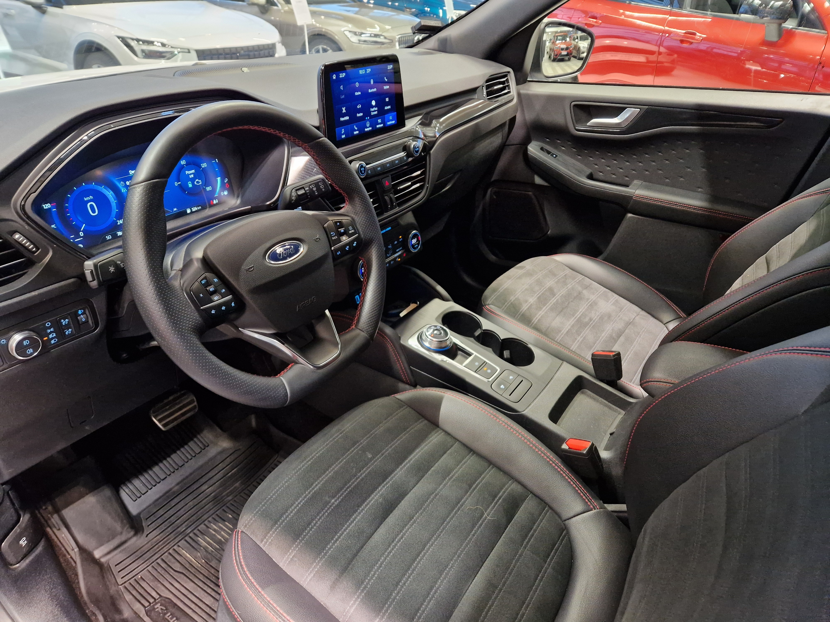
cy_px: 311
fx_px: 551
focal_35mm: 23
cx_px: 415
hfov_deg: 73.9
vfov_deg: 58.9
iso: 500
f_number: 1.8
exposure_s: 1/100
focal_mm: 5.4
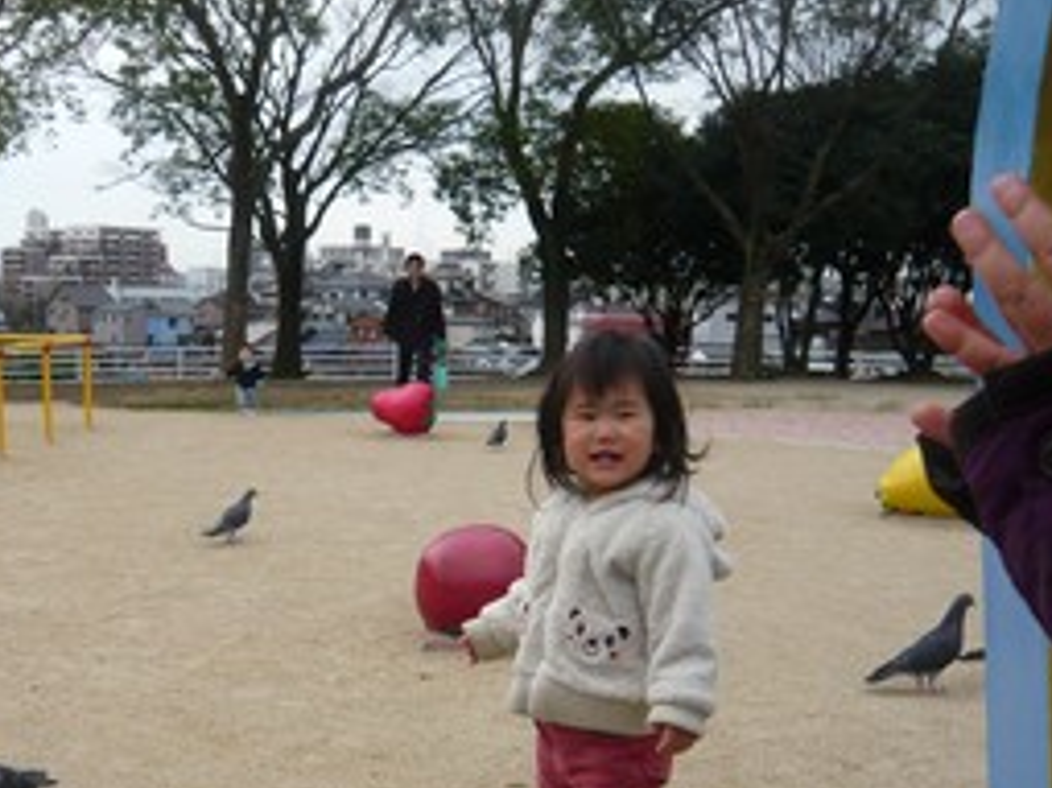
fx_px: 1337
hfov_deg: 42.8
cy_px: 606
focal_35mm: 44
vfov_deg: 32.1
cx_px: 446
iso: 100
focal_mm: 4.6
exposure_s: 1/400
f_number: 2.8
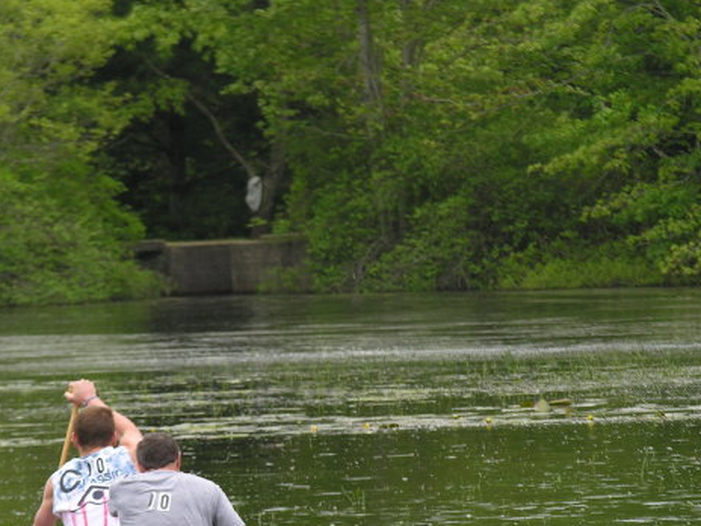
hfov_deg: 4.1
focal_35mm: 480
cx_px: 269
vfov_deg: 3.1
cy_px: 423
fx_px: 9720
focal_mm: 64.5
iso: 50
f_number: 4.5
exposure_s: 1/125
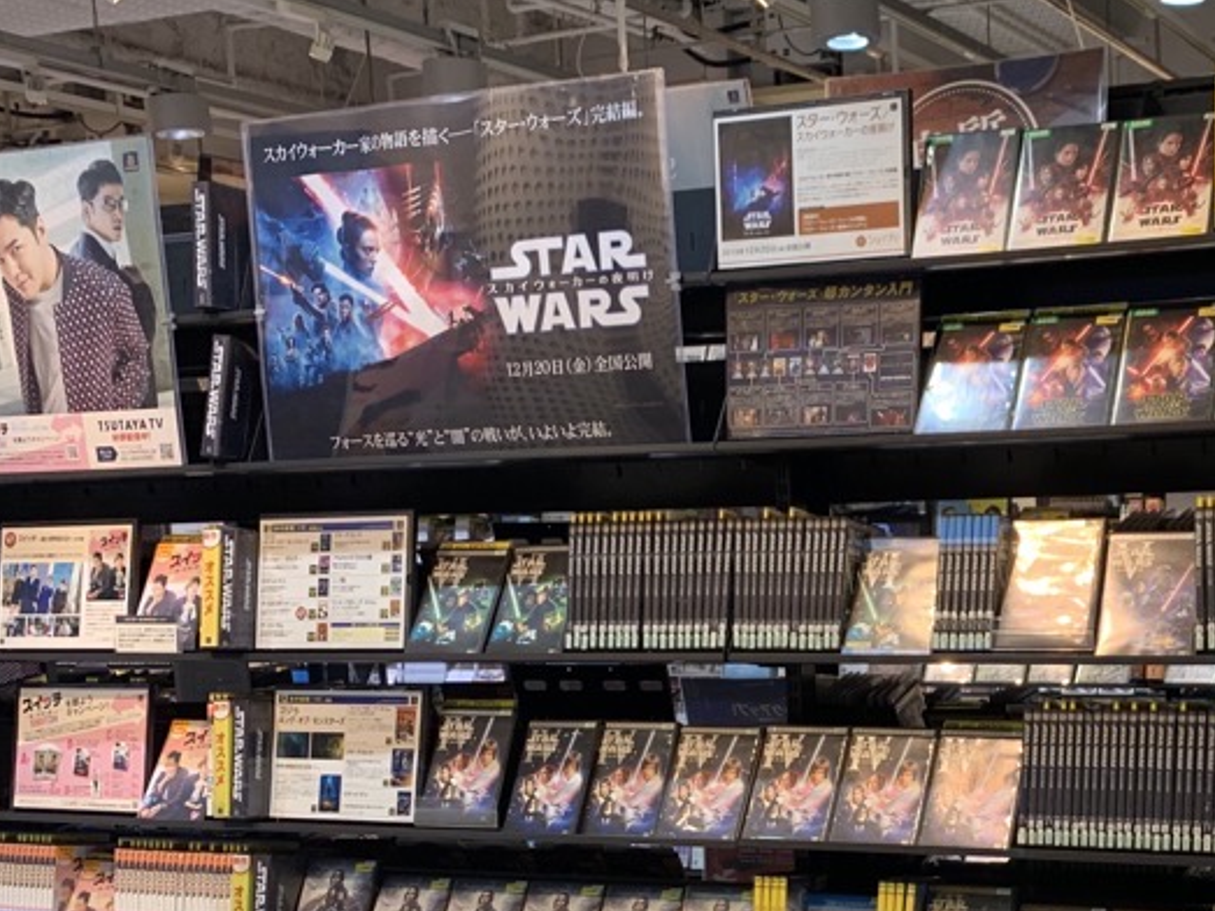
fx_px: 1860
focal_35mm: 53
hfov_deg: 34.7
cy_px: 734
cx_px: 1028
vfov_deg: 27.0
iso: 80
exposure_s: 1/50
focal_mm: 4.25
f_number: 1.8
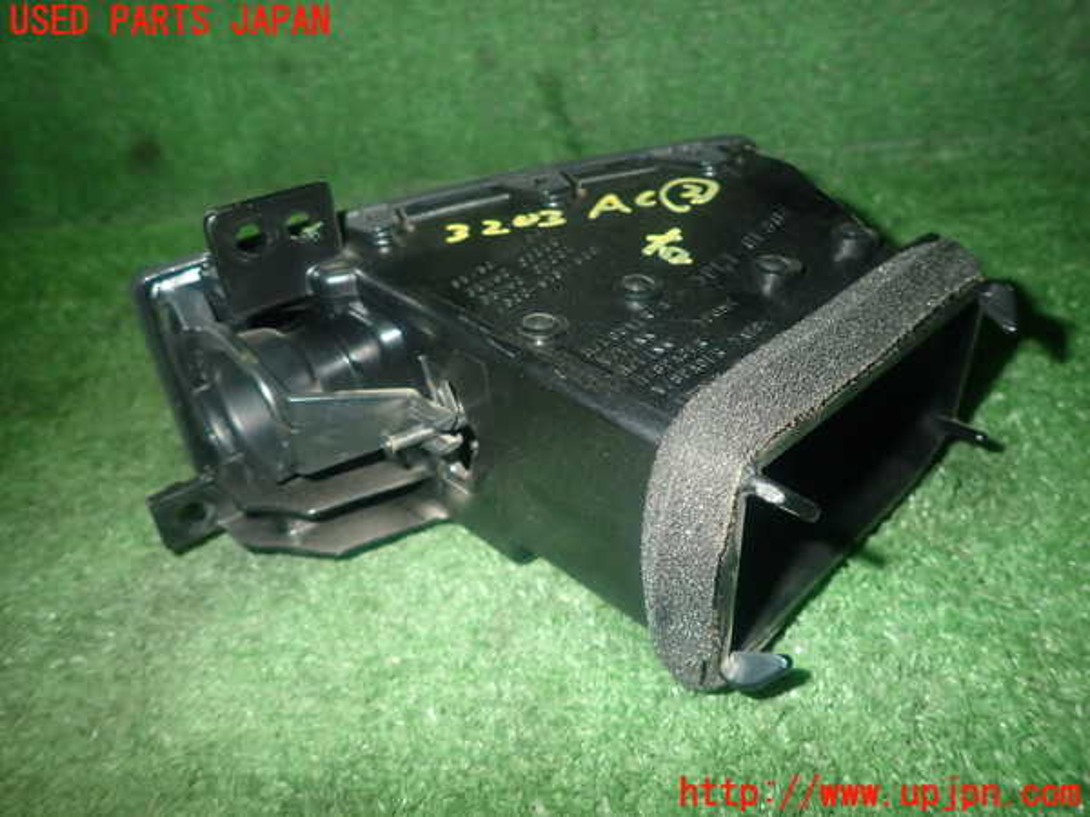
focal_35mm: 25
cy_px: 408
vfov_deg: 54.9
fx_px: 787
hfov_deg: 69.4
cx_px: 545
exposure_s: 1/30
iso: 400
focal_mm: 4.5
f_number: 5.6
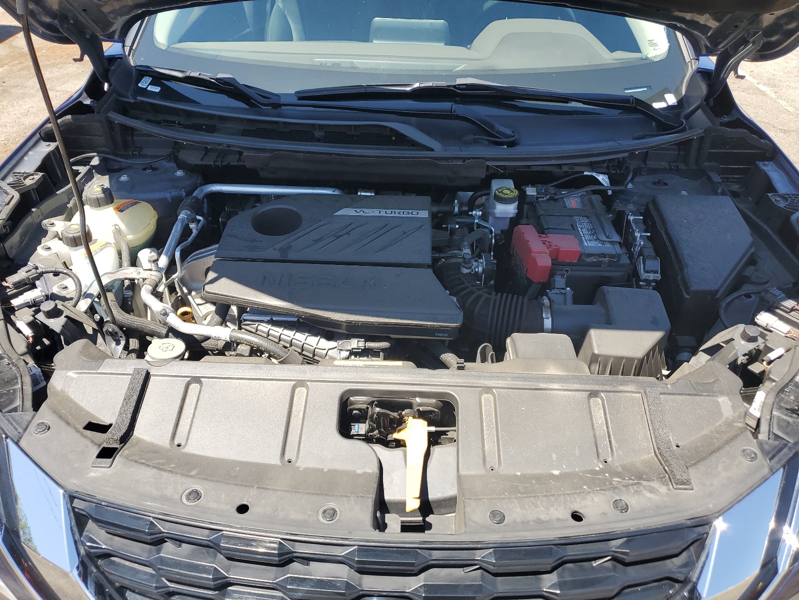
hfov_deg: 67.3
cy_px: 300
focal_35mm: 26
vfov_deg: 53.1
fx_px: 600
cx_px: 400
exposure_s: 1/1000
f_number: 1.5
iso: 50
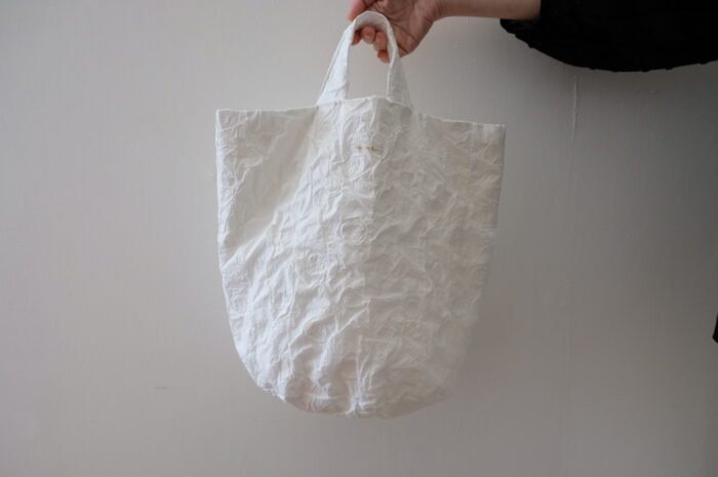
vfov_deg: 47.8
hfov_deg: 67.4
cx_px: 359
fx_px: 538
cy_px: 238
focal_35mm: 27
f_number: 5.6
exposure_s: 1/125
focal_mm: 18
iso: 1600
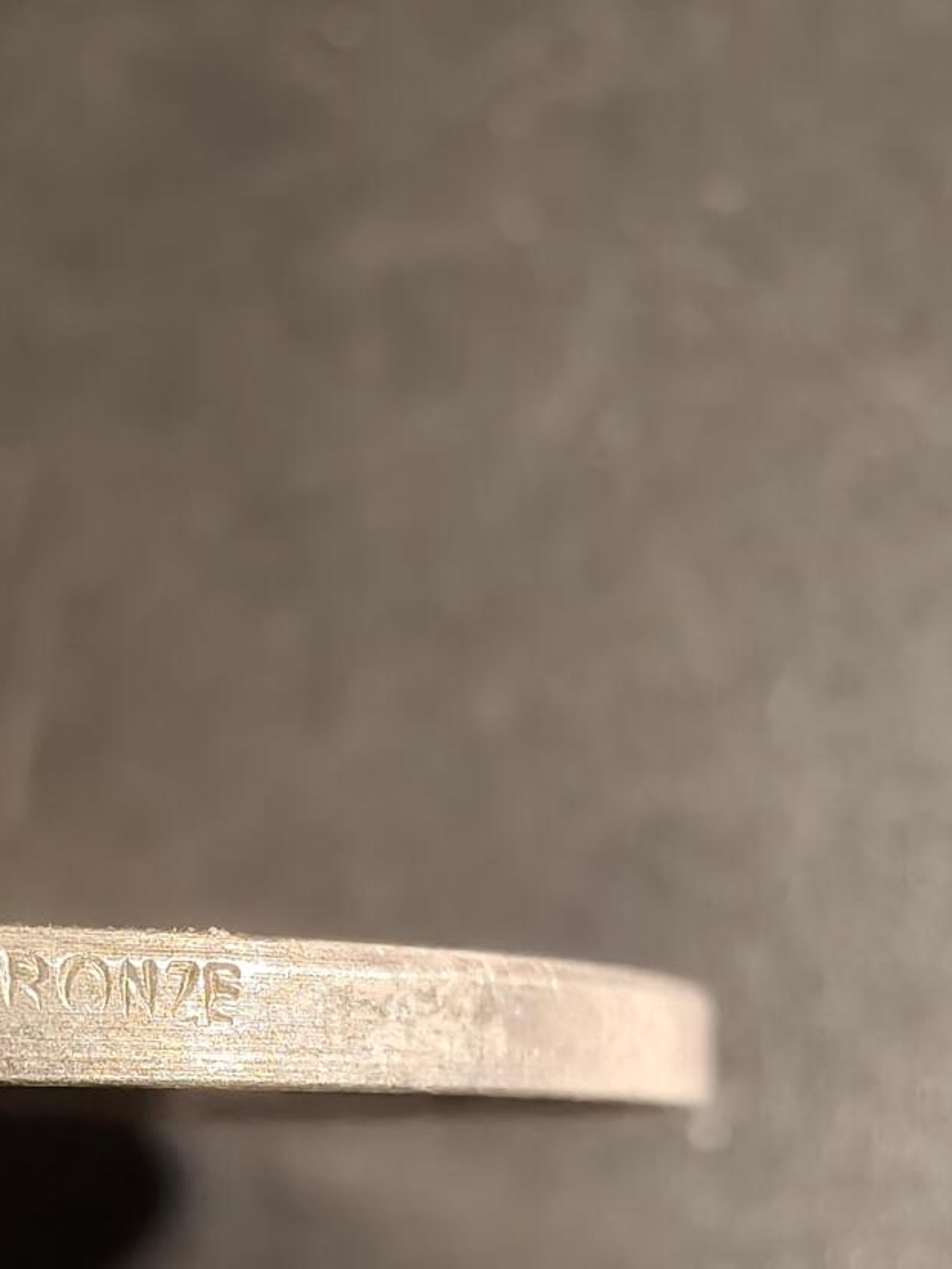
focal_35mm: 50
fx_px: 1833
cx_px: 23
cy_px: 1251
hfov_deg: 27.6
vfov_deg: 34.9
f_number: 2
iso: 250
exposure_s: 1/50
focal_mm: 2.32
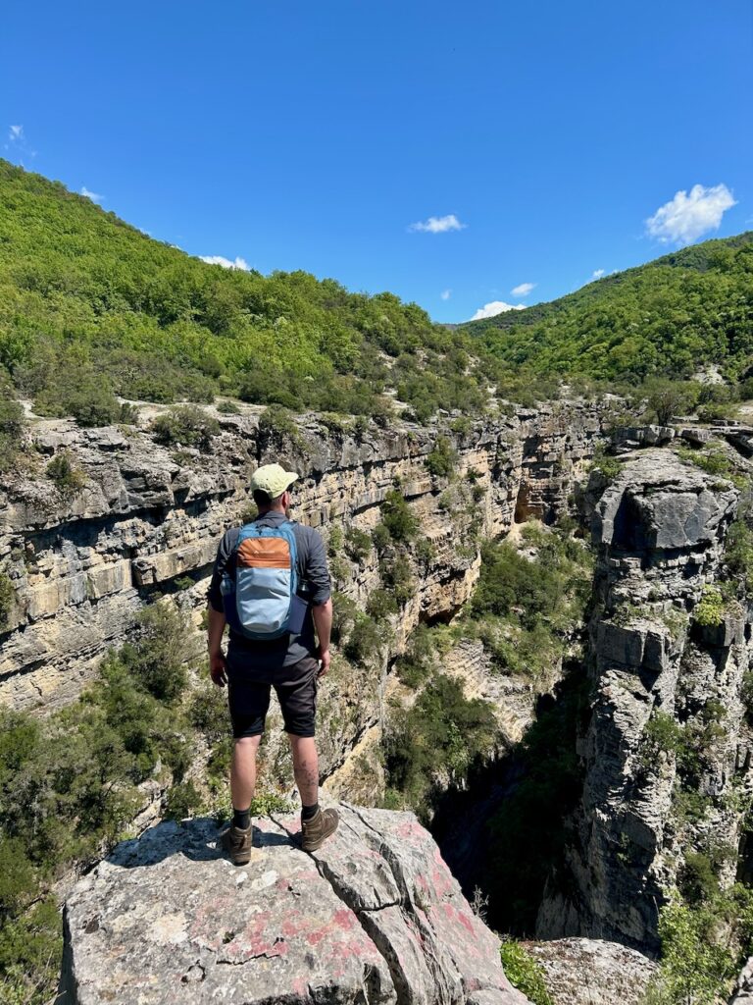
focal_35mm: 26
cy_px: 502
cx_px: 376
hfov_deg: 53.1
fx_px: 754
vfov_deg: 67.3
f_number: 1.5
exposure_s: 1/3460
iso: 50
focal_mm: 5.7
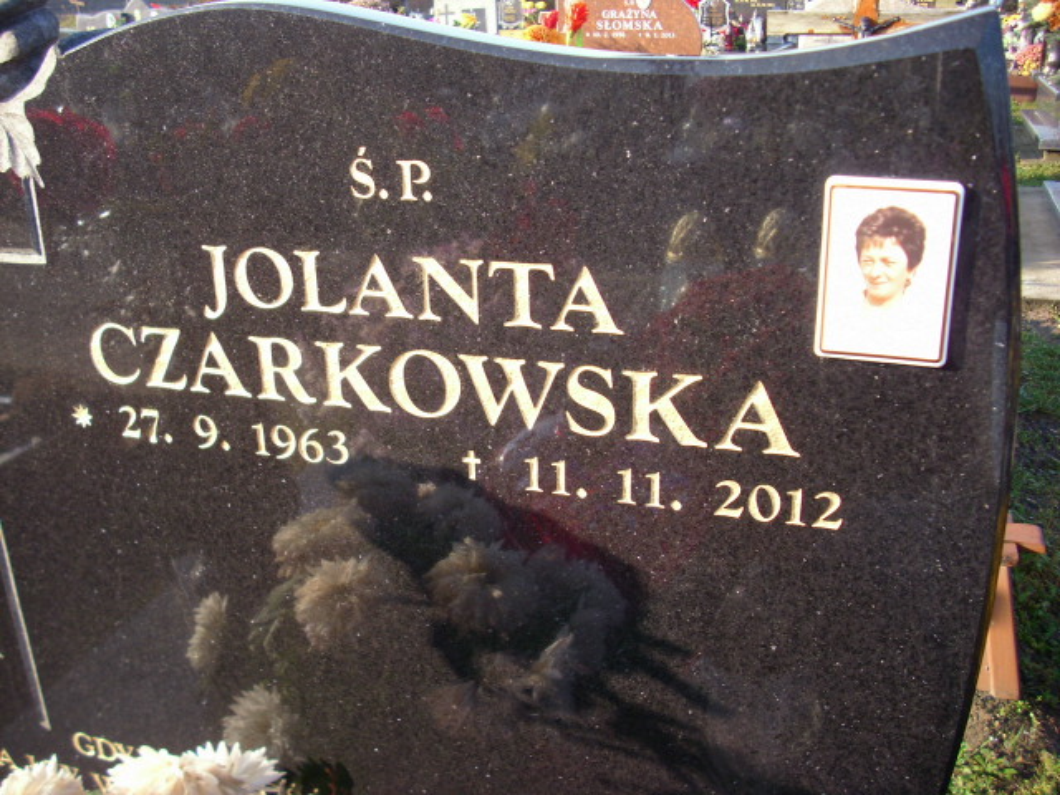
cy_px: 398
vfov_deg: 38.7
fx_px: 1133
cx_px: 530
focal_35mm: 37
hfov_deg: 50.1
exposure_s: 1/209
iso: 50
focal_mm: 6.2
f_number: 2.8
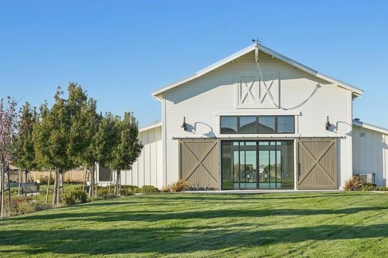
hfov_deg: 34.8
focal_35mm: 57
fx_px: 614
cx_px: 256
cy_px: 163
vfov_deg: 23.7
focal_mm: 35
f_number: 9
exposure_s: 1/800
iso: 400
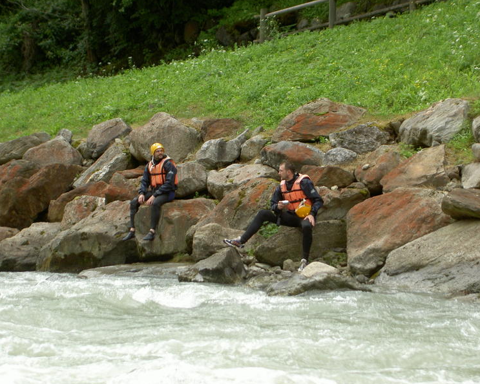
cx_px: 257
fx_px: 1747
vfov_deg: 12.5
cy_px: 192
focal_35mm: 123
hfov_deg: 15.6
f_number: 4.9
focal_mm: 24
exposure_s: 1/100
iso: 50
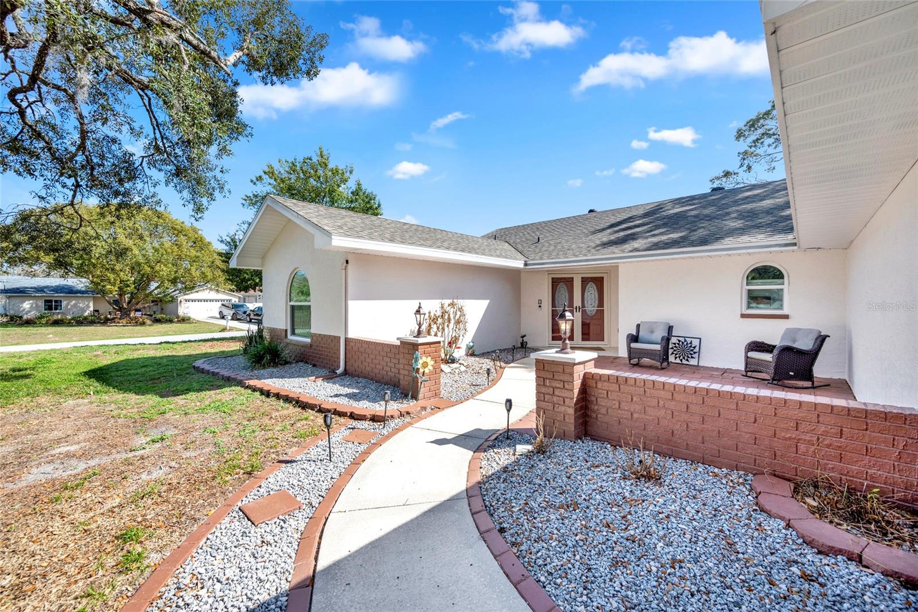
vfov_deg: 81.2
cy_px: 306
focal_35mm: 14
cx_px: 459
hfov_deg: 104.2
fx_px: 357
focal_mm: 14
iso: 250
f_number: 6.3
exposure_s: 1/800
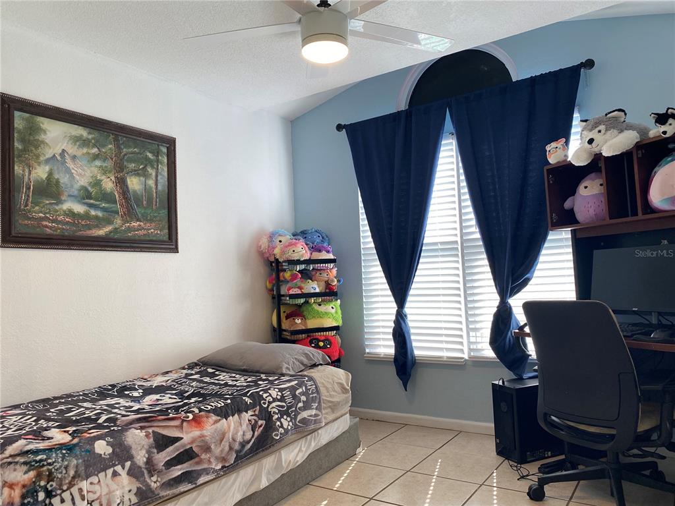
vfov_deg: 53.1
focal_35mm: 26
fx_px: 507
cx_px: 338
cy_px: 253
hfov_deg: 67.3
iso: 80
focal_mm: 4.25
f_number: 1.8
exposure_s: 1/120
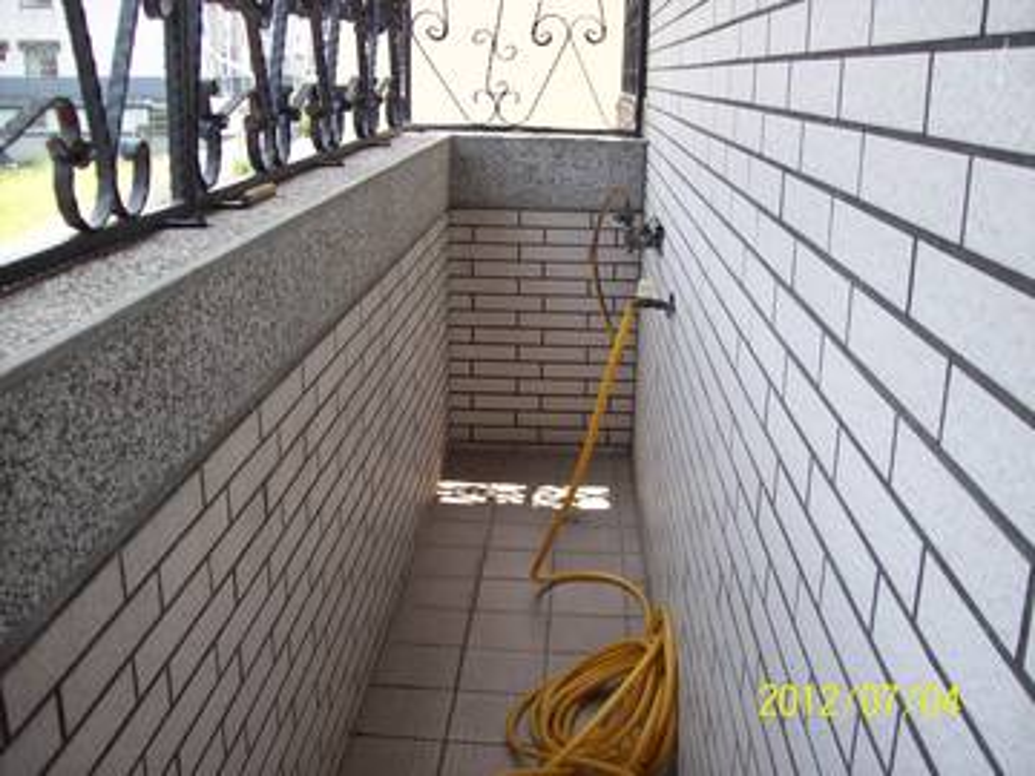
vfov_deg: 39.7
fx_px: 1076
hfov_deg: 51.4
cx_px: 518
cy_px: 388
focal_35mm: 36
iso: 80
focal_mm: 6
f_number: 2.7
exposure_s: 1/241
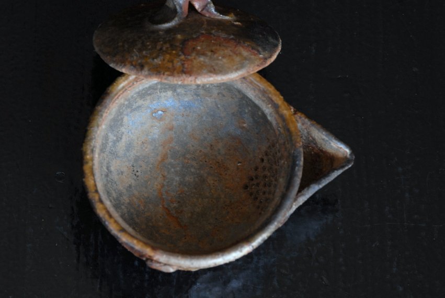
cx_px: 222
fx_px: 1950
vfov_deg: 8.7
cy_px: 149
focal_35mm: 158
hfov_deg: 13.0
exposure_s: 1/60
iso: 400
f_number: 11
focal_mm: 105
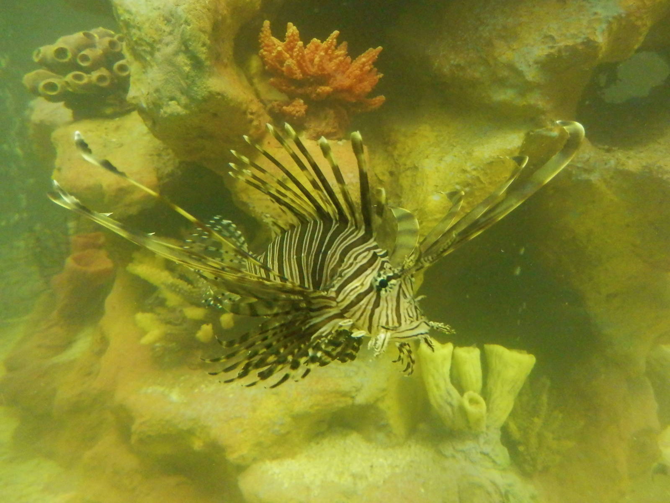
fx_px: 484
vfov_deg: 54.9
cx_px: 335
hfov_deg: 69.4
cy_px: 252
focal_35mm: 25
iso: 800
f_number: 3
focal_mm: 4.5
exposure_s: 1/40
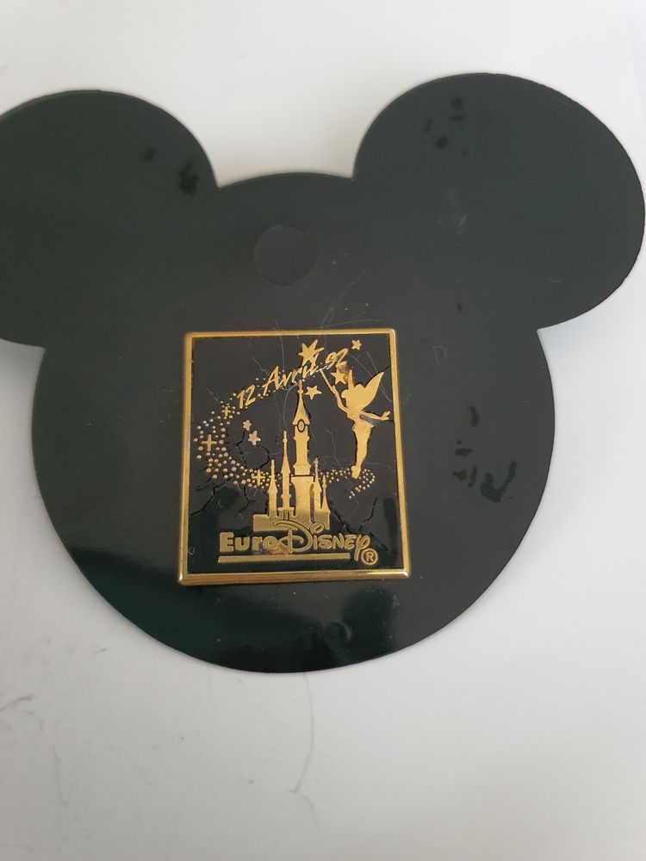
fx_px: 647
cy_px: 430
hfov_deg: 53.1
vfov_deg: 67.3
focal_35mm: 26
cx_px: 323
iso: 640
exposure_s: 1/50
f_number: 1.5
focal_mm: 4.3
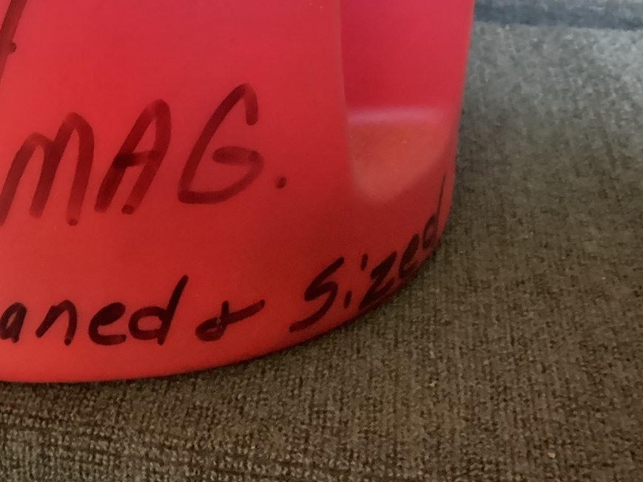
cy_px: 110
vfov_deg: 26.6
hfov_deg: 34.0
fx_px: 1003
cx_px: 92
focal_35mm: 54
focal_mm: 3.3
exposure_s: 1/25
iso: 640
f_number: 2.4
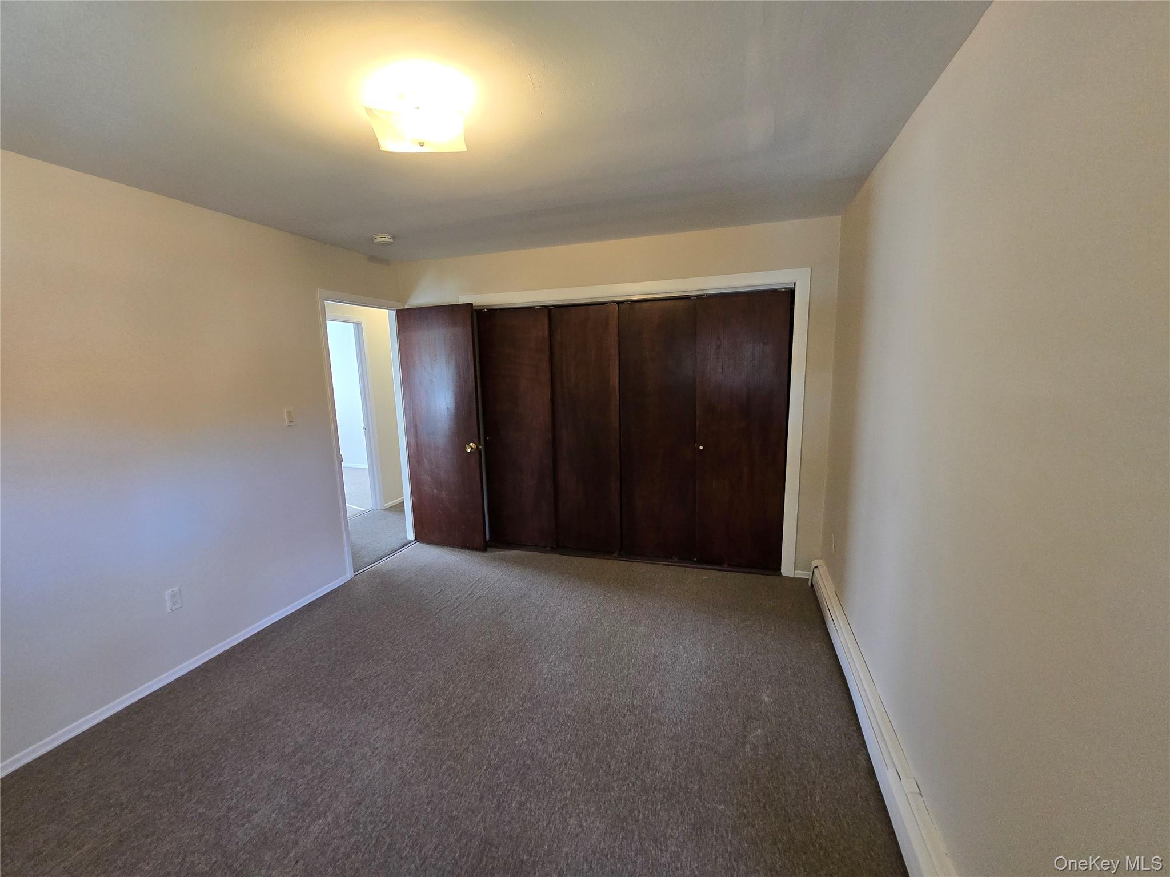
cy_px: 438
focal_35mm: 13
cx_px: 585
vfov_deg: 89.9
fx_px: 439
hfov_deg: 106.2
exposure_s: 1/60
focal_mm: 2.2
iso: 500
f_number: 2.2
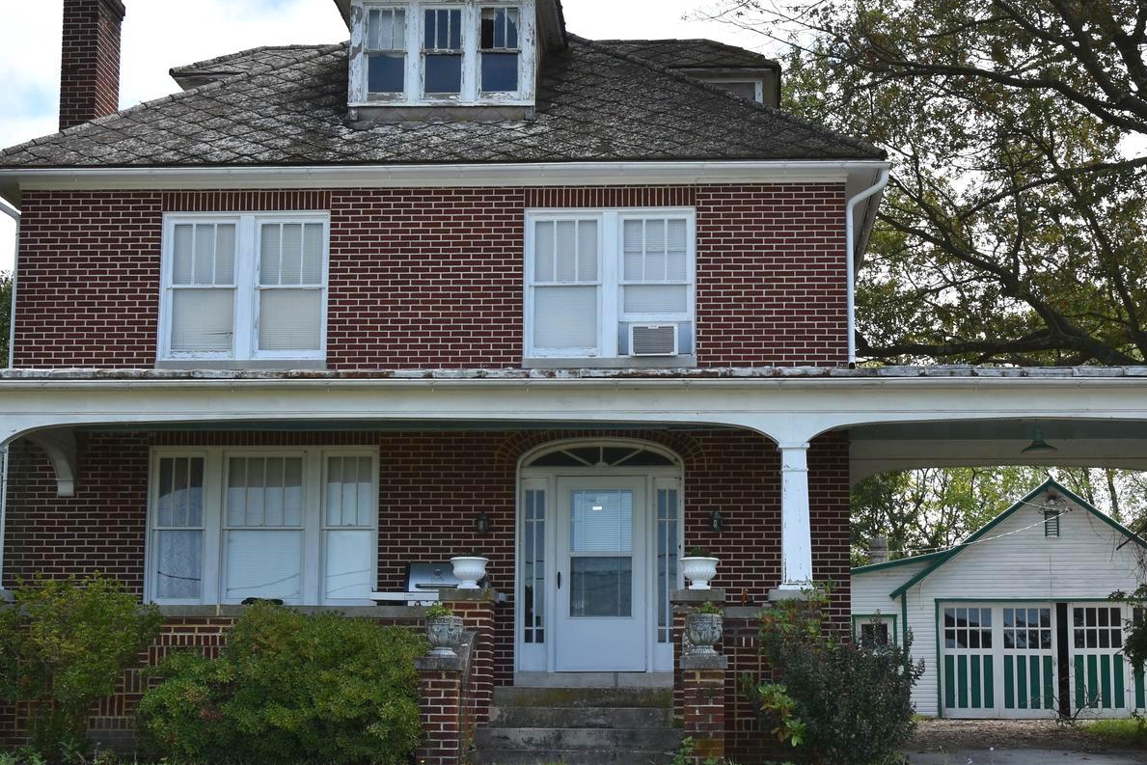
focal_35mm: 62
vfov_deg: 21.9
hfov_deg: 32.4
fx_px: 1975
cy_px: 387
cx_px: 610
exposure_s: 1/250
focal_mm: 24
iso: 100
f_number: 7.1
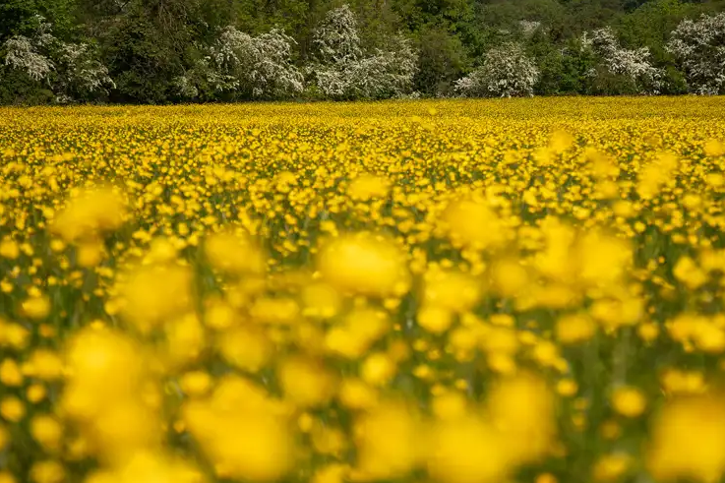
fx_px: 1913
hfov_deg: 21.4
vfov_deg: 14.4
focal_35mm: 95
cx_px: 419
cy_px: 300
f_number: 4
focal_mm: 70
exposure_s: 1/2500
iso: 200
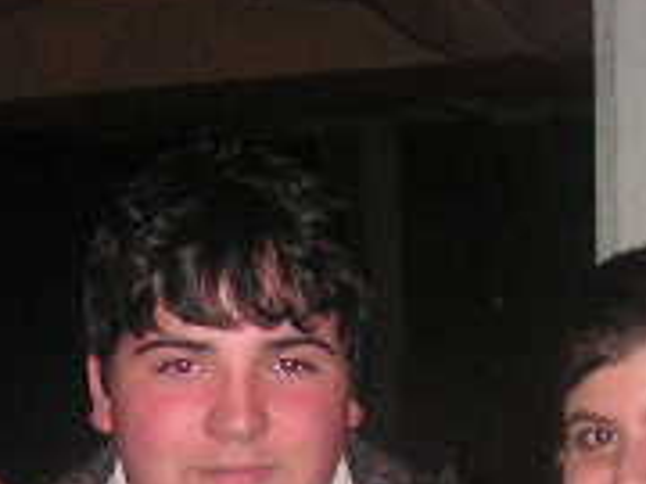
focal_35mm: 128
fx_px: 2389
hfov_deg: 15.3
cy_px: 756
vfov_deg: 11.1
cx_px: 158
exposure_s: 1/40
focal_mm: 6
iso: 200
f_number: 3.2
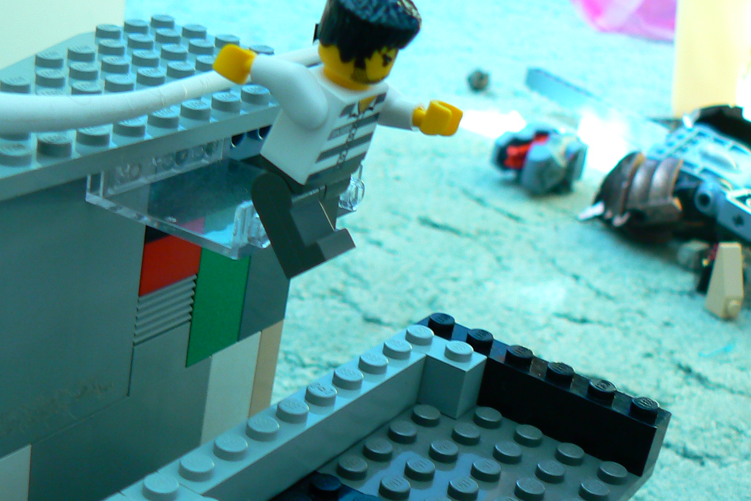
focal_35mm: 61
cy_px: 389
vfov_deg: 22.0
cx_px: 226
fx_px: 1272
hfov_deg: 32.5
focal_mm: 6
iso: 80
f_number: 2.8
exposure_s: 1/8
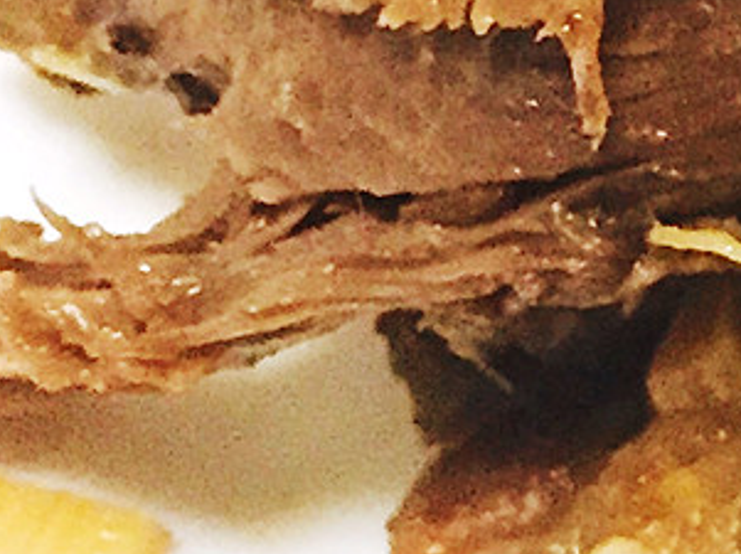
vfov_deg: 7.6
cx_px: 2371
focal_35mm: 193
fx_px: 4126
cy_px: -167
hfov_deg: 8.3
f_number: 2.2
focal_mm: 4.15
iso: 250
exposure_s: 1/17
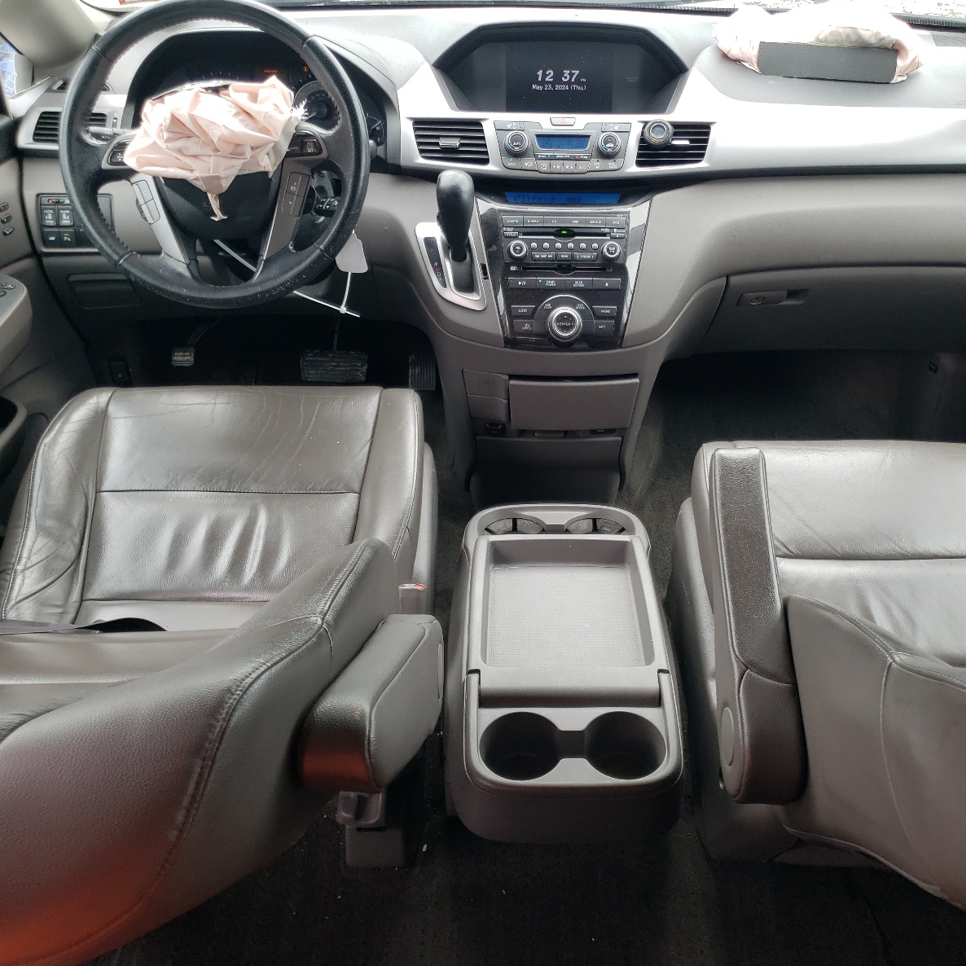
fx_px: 979
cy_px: 481
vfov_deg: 52.5
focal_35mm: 31
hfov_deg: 52.4
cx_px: 544
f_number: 1.5
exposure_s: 1/172
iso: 50
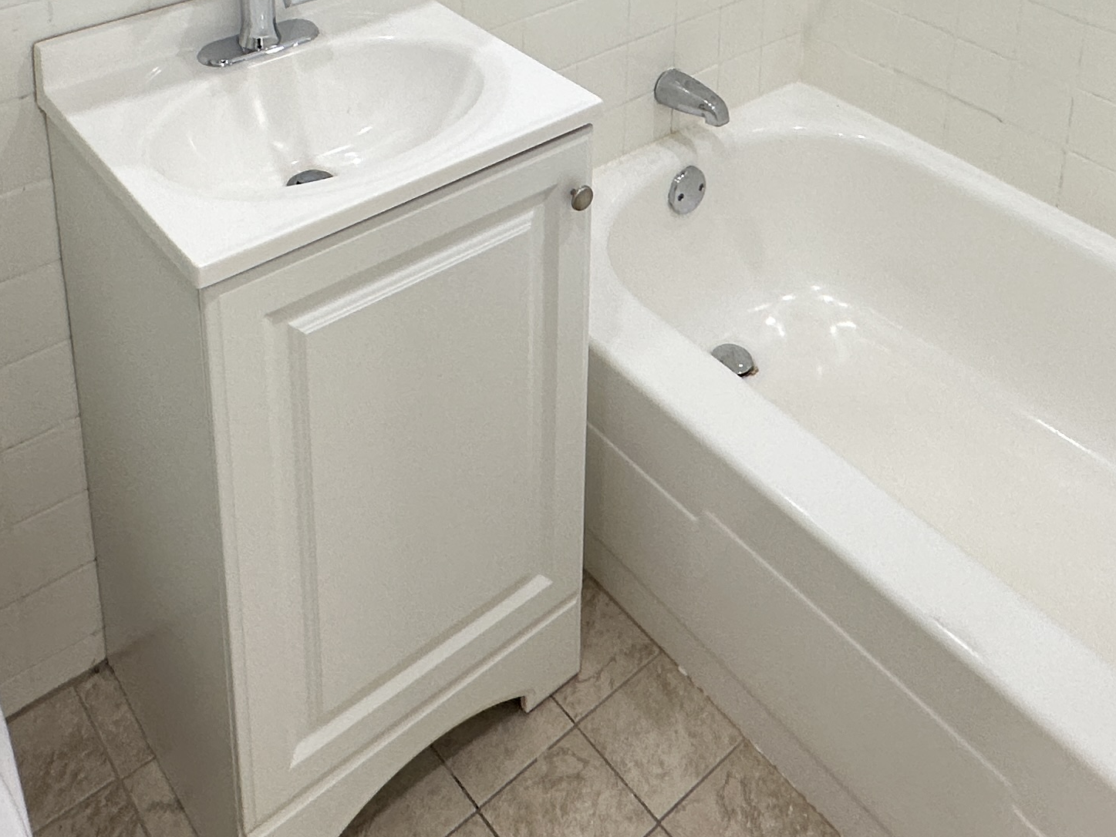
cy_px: -181
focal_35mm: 39
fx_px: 1258
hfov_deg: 47.8
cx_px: 613
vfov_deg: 30.8
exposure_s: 1/120
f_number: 2.2
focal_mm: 2.22
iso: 80
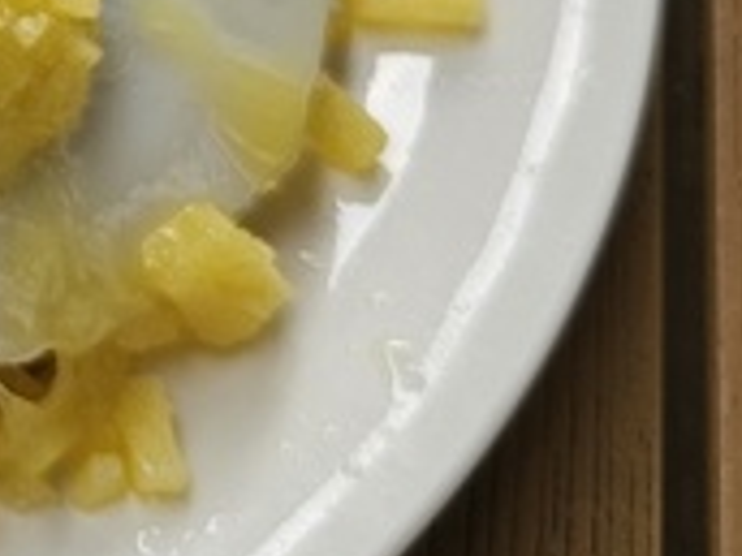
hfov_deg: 15.4
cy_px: -259
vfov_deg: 13.1
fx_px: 2294
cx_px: -656
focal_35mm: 107
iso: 50
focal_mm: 6.3
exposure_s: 1/180
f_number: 1.7
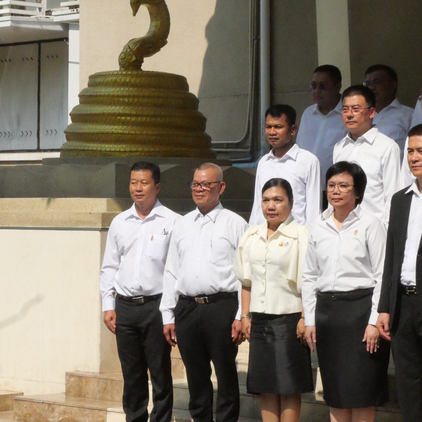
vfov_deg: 13.2
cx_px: 276
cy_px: 211
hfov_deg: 13.2
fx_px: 1821
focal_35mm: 132
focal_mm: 50
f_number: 22
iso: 6400
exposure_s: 1/2500
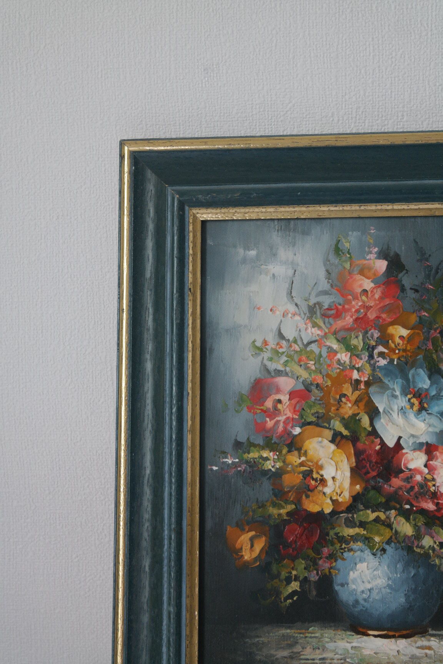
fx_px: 1421
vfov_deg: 26.3
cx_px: 222
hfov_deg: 17.7
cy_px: 332
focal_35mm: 77
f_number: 5.6
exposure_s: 1/30
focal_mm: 50
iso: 800
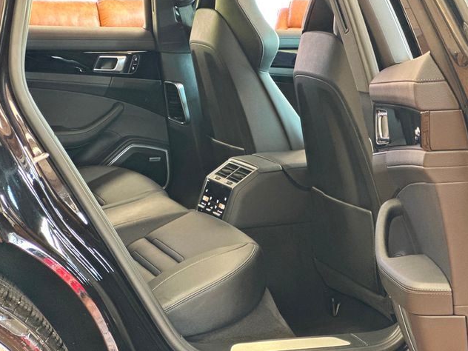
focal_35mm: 78
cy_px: 174
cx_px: 234
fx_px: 1055
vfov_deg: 18.9
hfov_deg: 25.0
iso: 400
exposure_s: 1/24
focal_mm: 9
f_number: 2.8
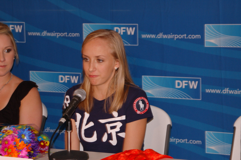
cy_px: 80
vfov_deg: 10.7
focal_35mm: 128
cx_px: 120
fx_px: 853
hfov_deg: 16.1
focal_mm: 85
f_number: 5.3
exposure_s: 1/60
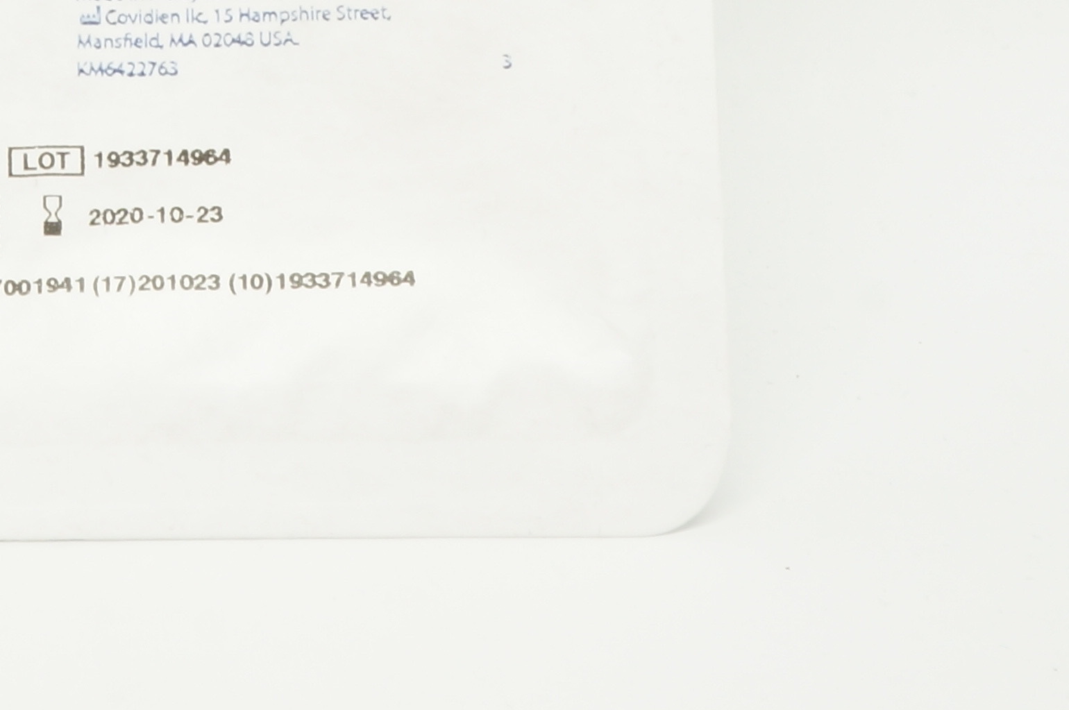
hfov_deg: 16.8
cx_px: -11
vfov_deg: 11.0
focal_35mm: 120
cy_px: -333
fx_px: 3547
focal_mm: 25
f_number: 16
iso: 400
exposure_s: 1/8
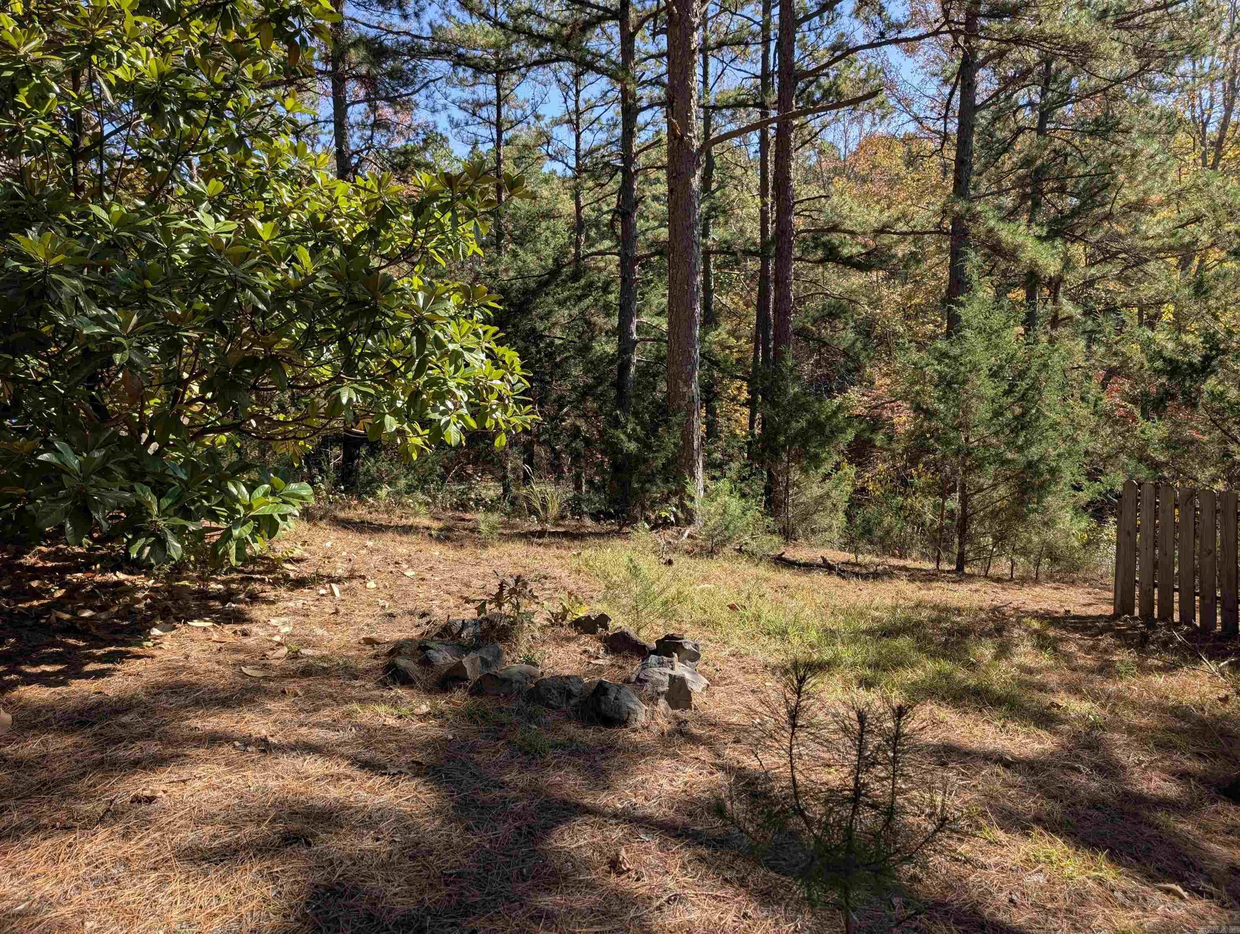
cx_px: 620
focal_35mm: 24
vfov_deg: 56.9
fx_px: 861
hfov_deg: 71.5
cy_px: 467
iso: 20
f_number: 1.68
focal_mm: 6.9
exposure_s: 1/355
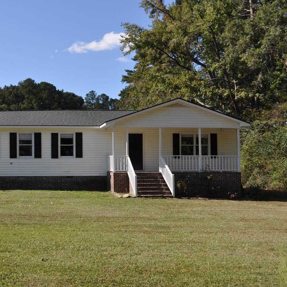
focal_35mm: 47
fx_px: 441
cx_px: 72
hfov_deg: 35.3
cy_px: 143
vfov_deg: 36.1
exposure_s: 1/320
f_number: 9
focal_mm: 24
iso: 200
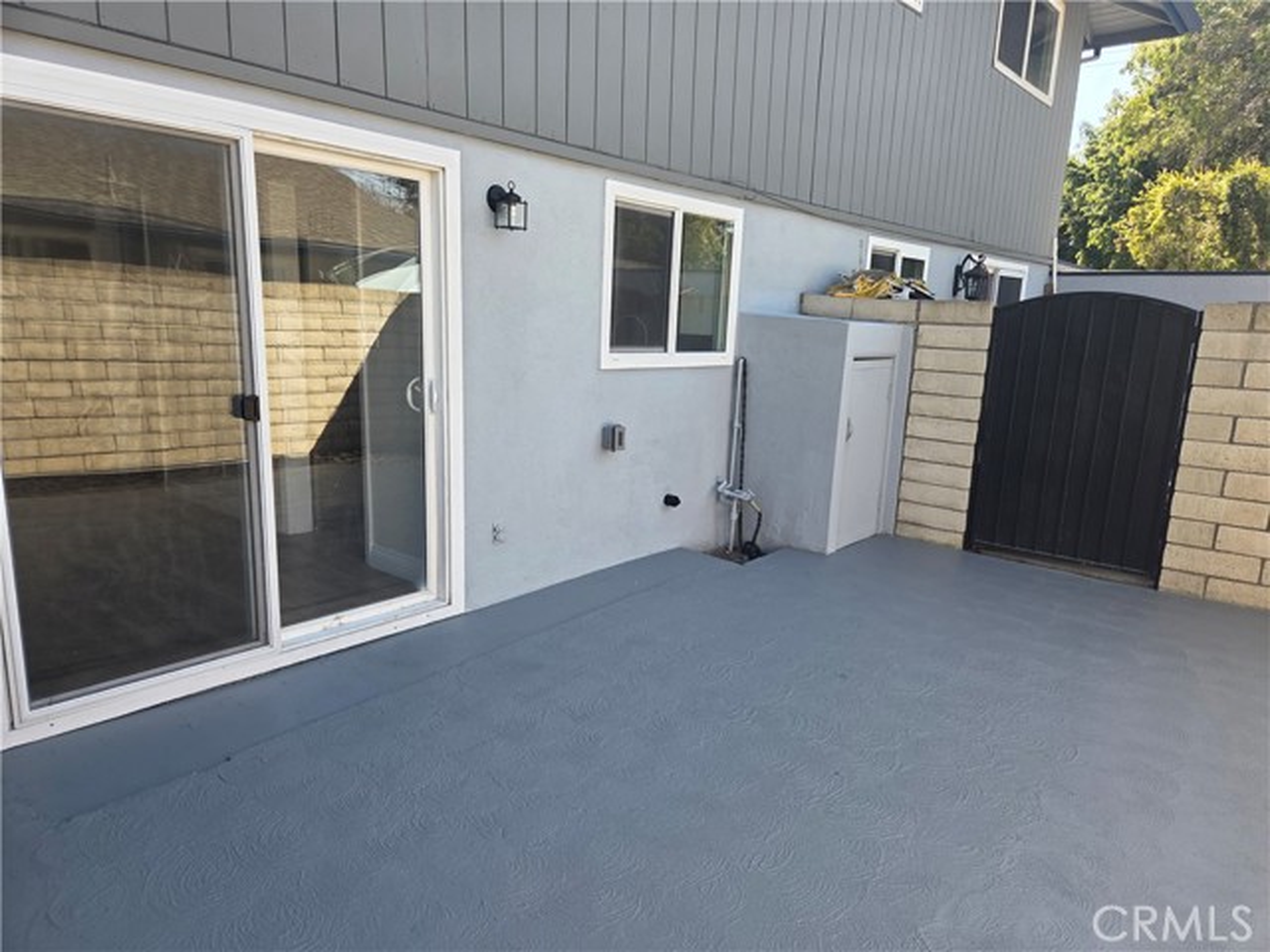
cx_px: 635
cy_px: 476
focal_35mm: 23
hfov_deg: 73.9
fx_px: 844
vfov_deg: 58.9
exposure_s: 1/814
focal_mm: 5.4
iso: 80
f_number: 1.8
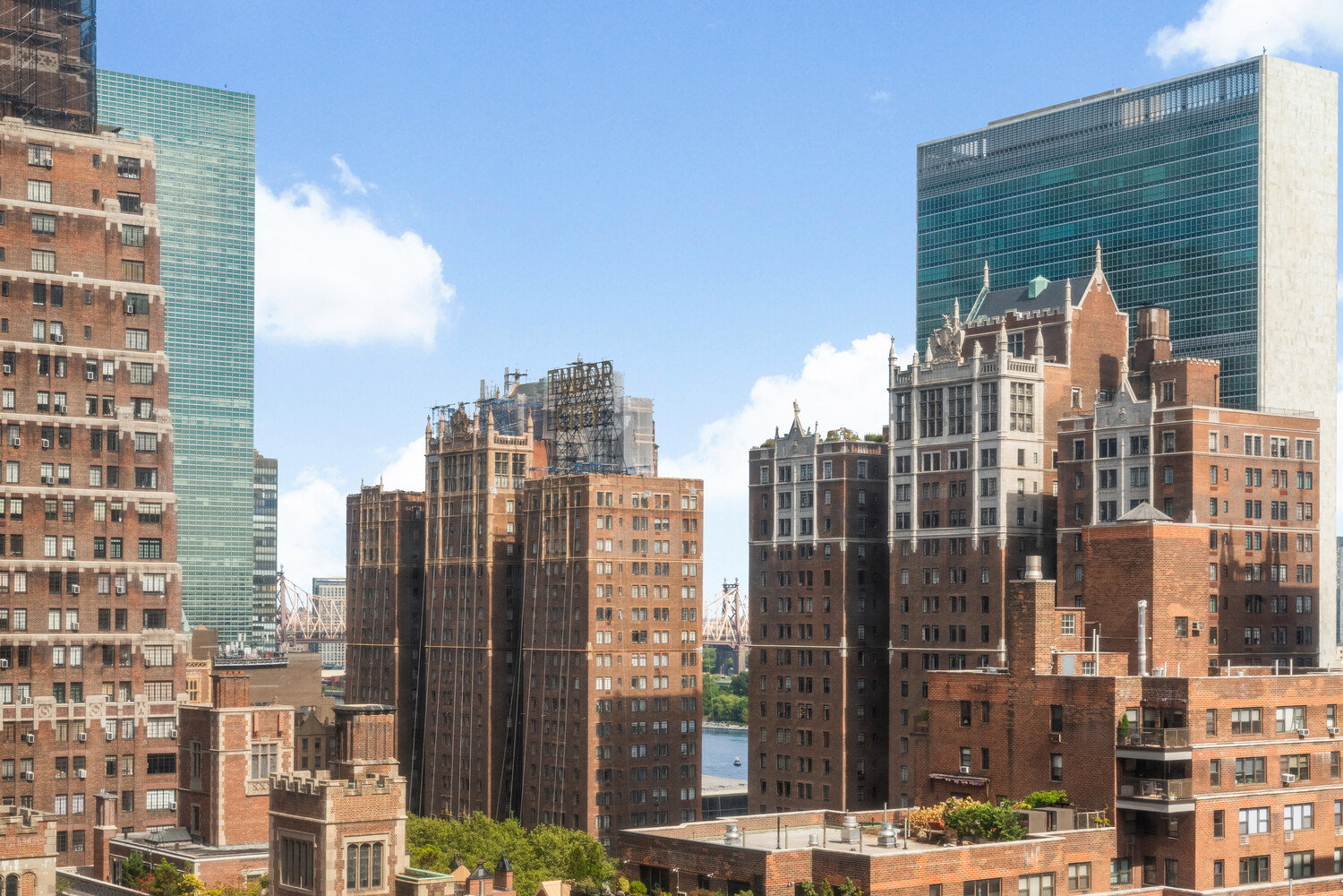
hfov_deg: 37.5
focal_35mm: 53
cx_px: 672
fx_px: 1977
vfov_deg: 25.5
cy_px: 448
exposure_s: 1/200
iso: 1000
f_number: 22
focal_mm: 53
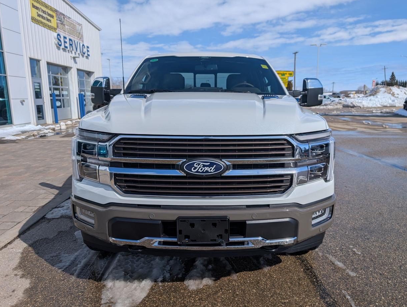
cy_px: 159
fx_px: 294
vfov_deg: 55.0
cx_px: 205
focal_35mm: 25
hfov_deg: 69.3
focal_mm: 6.9
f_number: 1.68
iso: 20
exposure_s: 1/22727
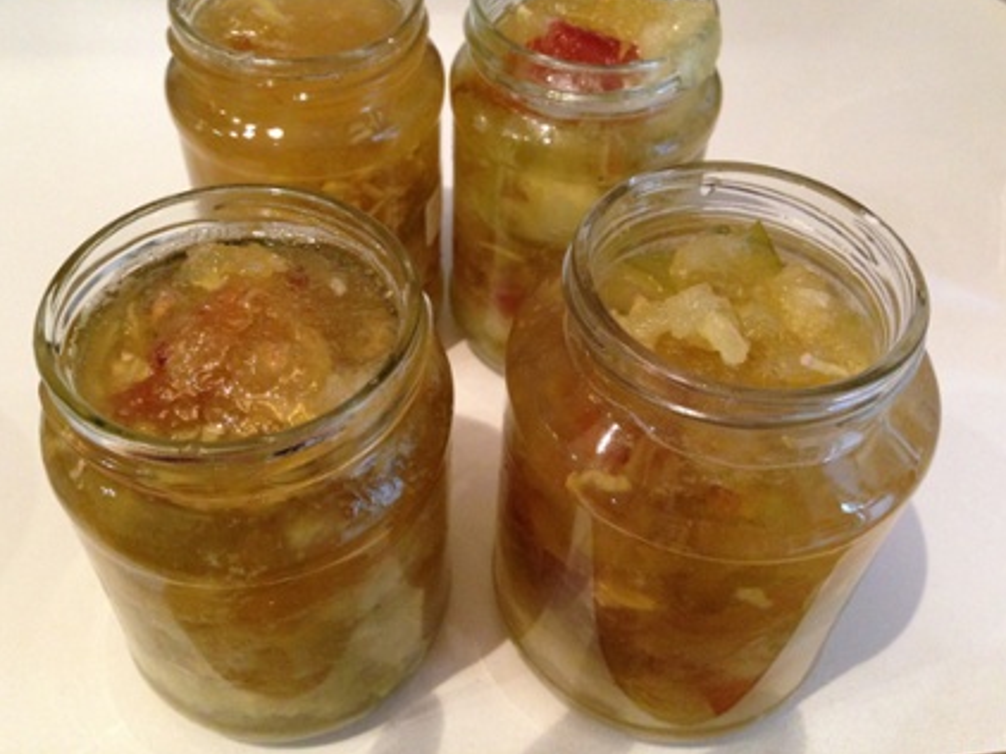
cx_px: 491
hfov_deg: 51.4
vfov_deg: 39.6
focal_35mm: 36
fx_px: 1046
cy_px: 347
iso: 400
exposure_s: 1/17
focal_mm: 4.12
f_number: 2.4
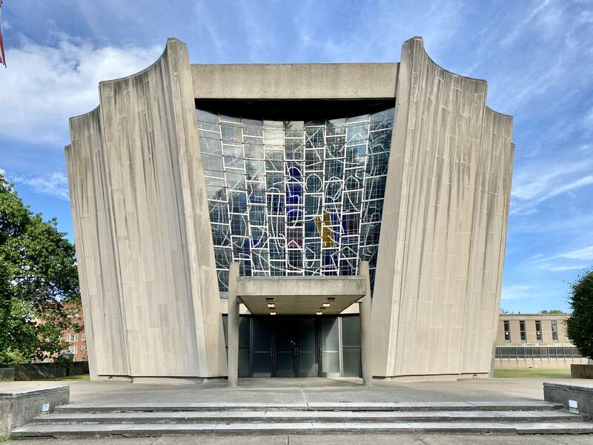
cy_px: 222
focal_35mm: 26
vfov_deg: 53.1
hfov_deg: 67.3
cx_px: 296
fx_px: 445
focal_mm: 4.25
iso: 32
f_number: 1.8
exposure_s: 1/1608
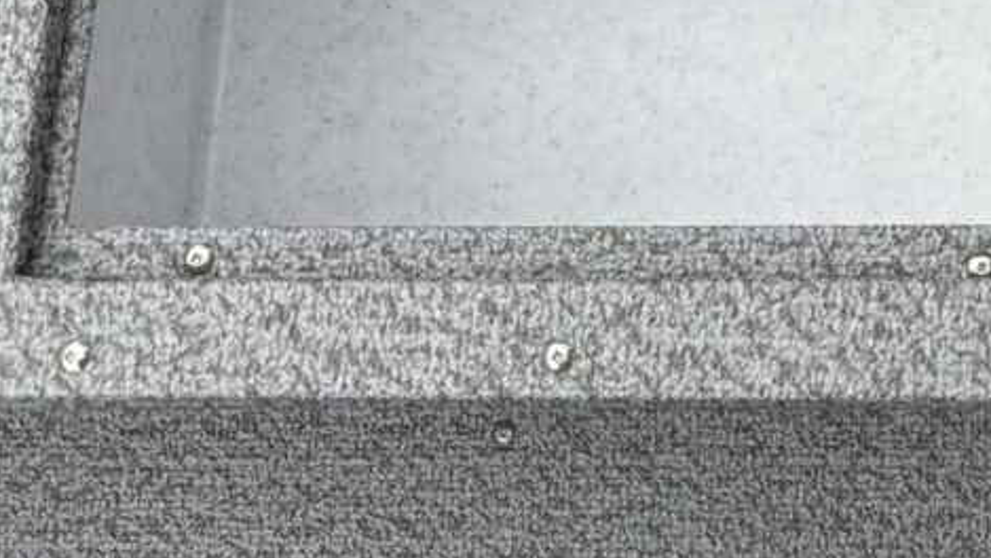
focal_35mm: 87
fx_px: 2287
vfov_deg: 13.0
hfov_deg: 23.1
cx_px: 1063
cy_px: -338
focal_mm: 5.96
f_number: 1.6
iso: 50
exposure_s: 1/437
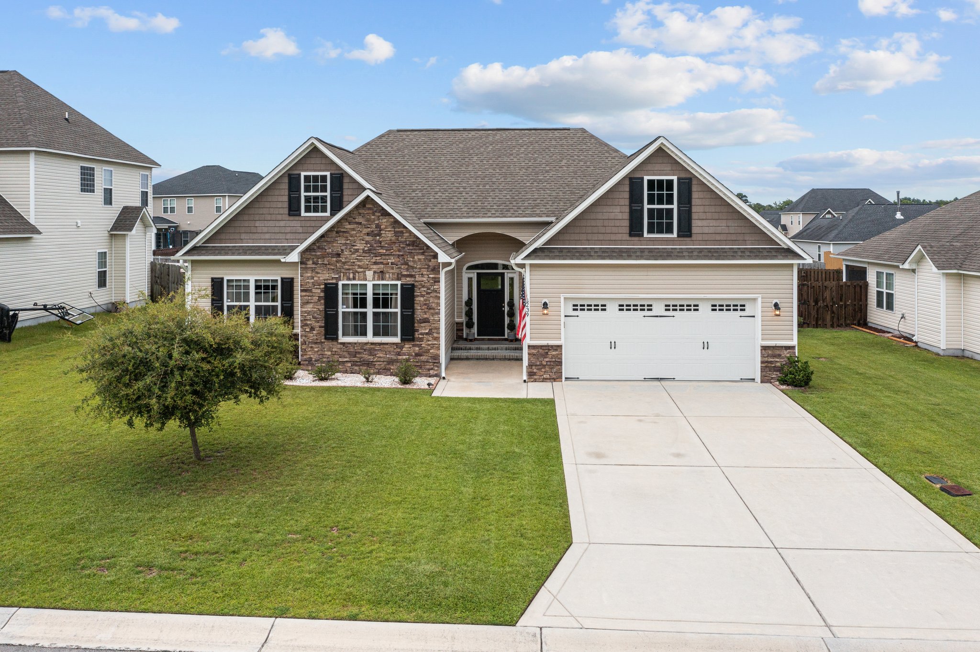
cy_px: 326
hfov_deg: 65.5
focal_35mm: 28
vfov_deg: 46.4
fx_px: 762
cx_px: 490
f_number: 4.5
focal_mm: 10.26
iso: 100
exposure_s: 1/160
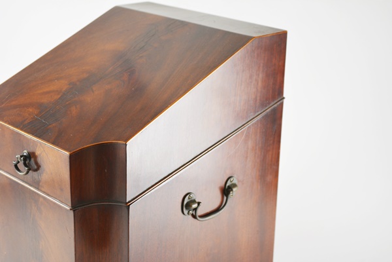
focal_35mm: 72
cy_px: 131
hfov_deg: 28.1
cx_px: 196
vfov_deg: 18.9
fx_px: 784
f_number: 5.3
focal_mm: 48
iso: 400
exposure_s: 1/100
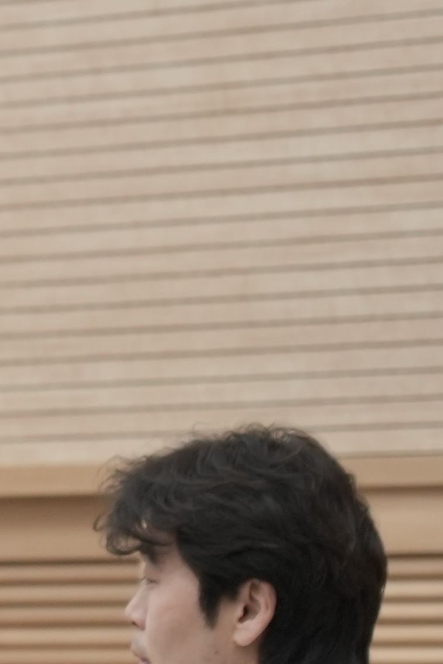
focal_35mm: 363
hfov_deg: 3.7
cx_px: -479
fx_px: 6700
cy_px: 683
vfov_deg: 5.7
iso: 1600
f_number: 4.5
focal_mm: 97
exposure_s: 1/125
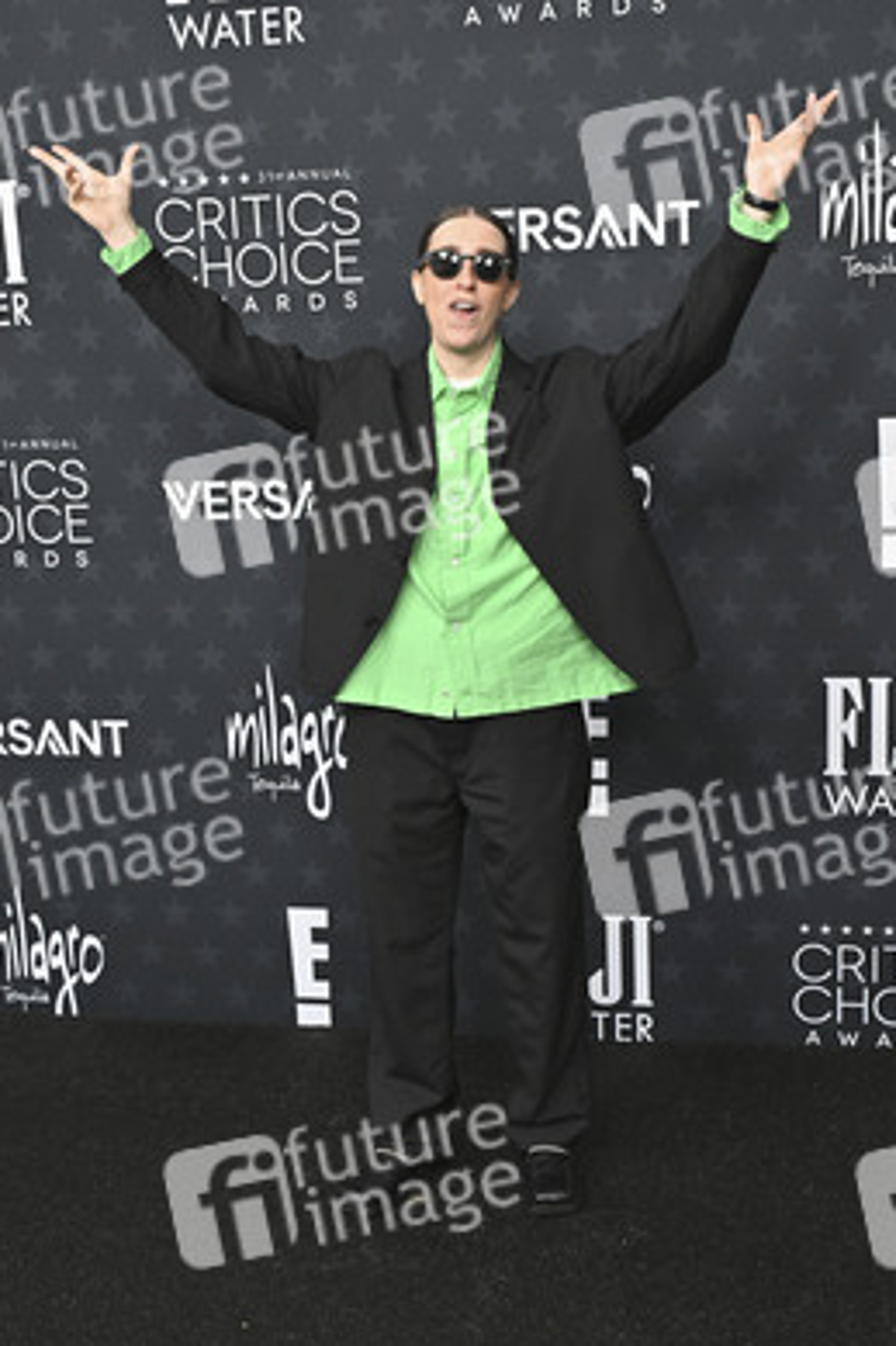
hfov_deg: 36.8
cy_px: 668
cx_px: 443
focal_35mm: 36
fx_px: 1345
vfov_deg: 53.2
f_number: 5.6
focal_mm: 35
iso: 1250
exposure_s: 1/320
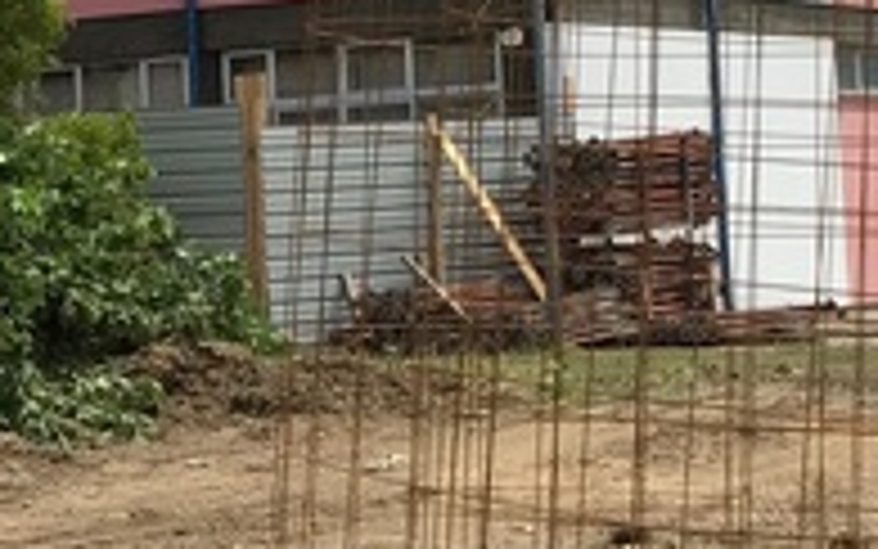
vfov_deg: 9.0
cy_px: 148
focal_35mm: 146
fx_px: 3495
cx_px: 153
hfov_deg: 14.2
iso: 20
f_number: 1.8
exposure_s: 1/2907
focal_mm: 3.99
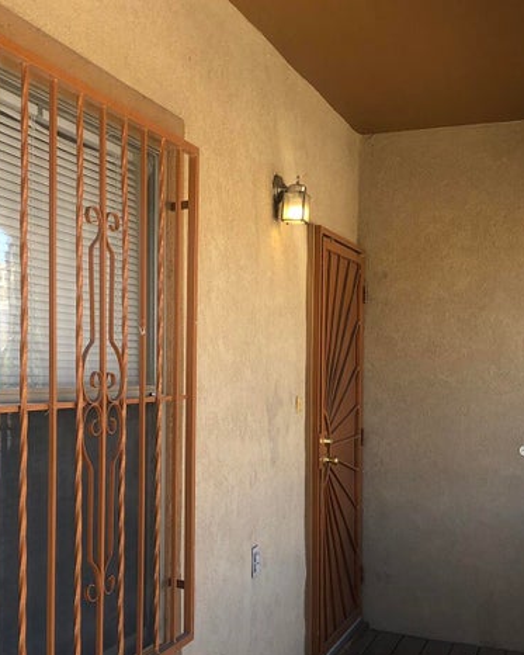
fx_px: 969
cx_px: 199
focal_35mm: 50
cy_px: 416
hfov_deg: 30.1
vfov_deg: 37.1
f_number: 1.8
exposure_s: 1/197
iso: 20
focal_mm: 4
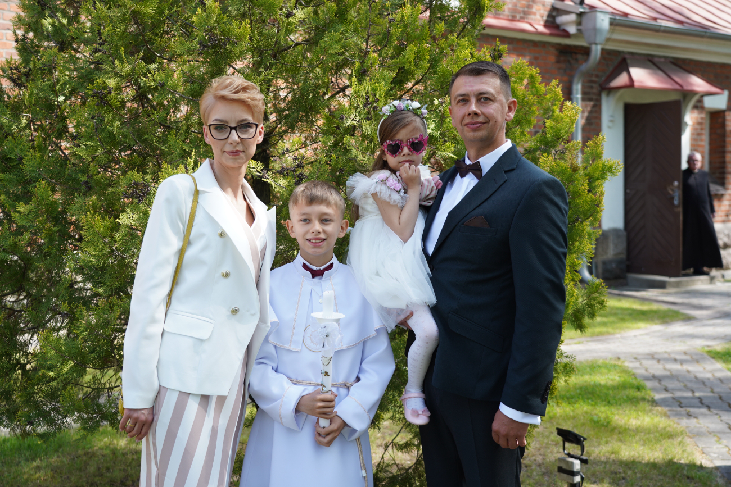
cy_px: 244
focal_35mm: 44
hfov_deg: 44.5
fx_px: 893
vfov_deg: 30.5
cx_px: 366
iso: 100
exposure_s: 1/160
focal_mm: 44
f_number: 4.5
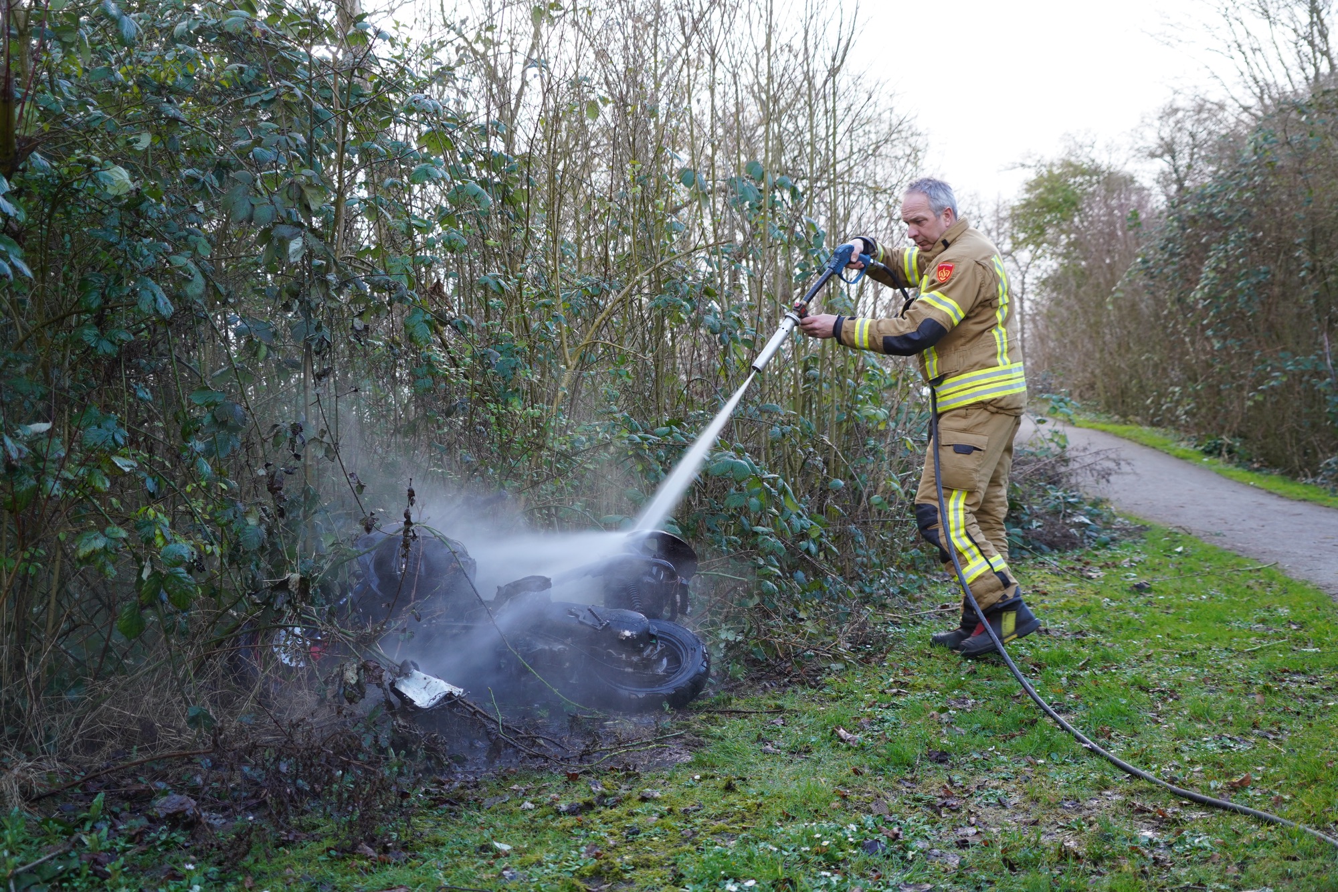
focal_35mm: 35
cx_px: 669
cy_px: 446
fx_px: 1301
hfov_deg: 54.4
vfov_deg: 37.8
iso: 500
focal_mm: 35
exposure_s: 1/200
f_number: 4
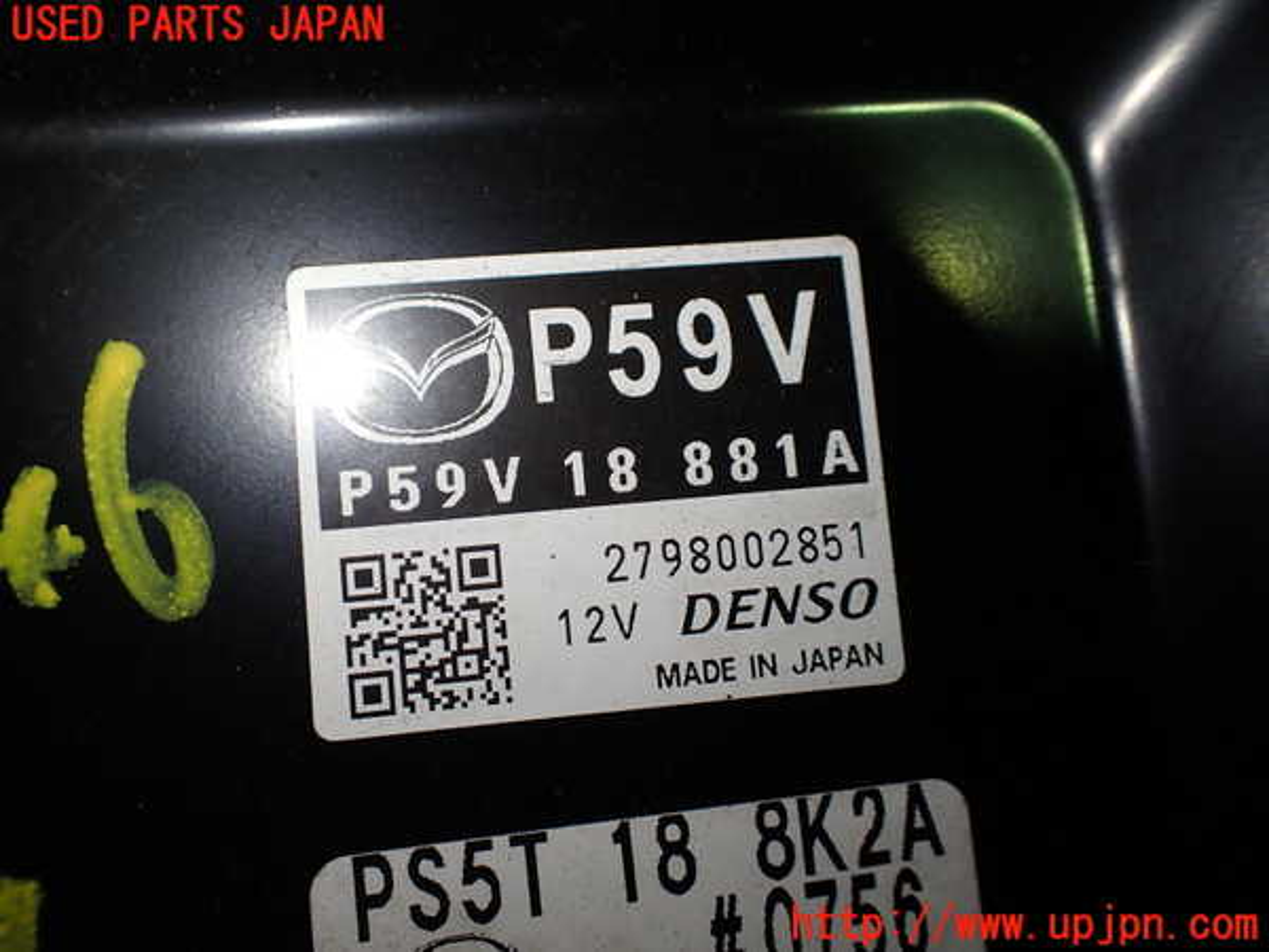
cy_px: 476
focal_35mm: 30
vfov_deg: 46.8
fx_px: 1100
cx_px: 634
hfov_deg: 60.0
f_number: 2.3
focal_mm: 5.4
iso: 100
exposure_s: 1/125
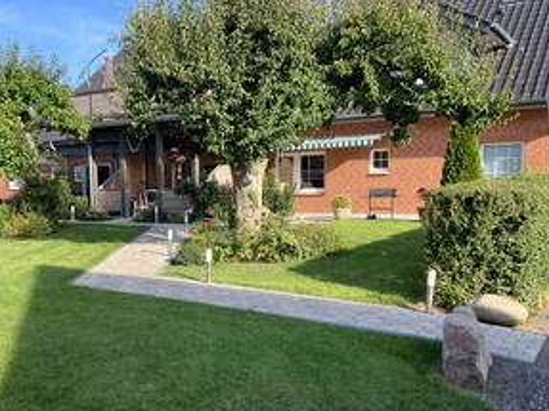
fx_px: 618
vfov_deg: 36.6
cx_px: 199
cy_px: 256
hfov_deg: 47.4
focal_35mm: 39
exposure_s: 1/506
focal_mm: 3.99
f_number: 1.8
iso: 32
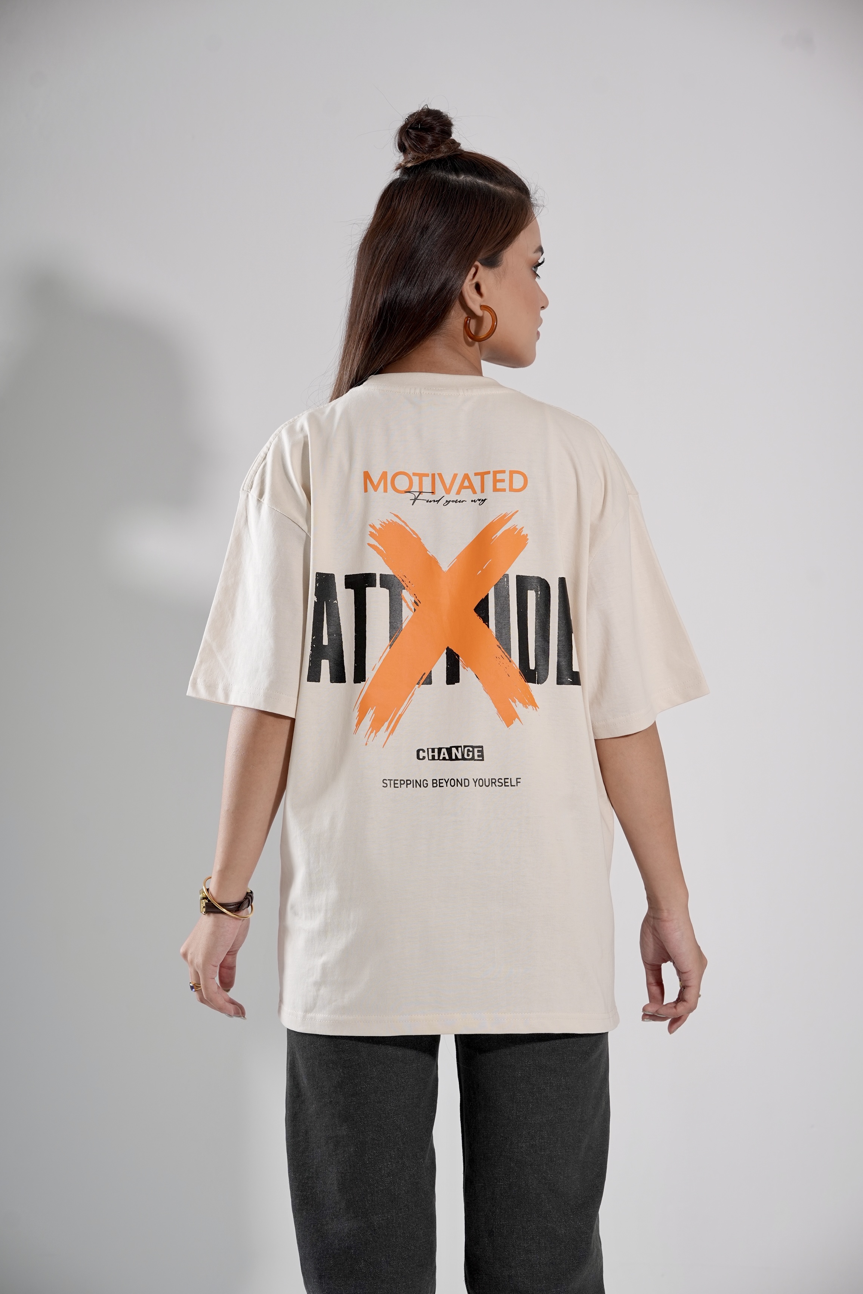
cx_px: 428
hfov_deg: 15.9
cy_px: 654
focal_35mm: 86
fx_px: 3092
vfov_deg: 23.6
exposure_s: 1/160
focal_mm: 85
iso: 320
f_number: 5.6
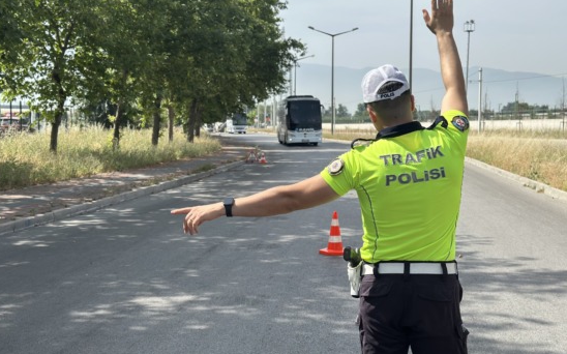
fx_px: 803
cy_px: 196
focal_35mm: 52
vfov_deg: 24.8
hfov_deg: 38.9
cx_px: 278
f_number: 1.78
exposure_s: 1/3876
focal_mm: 6.86
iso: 100
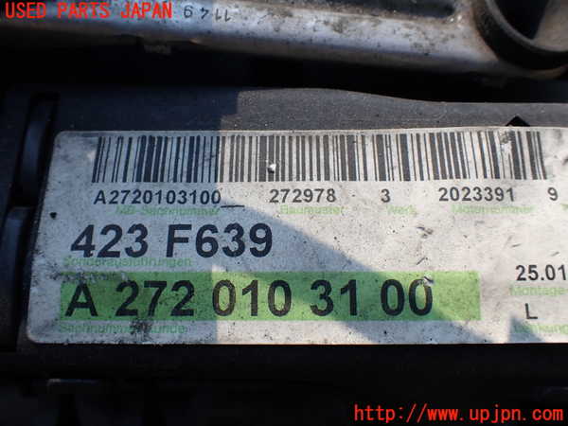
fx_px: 492
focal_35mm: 30
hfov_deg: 60.0
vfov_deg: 46.8
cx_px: 284
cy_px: 213
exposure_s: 1/500
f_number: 3.2
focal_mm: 5.4
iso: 100
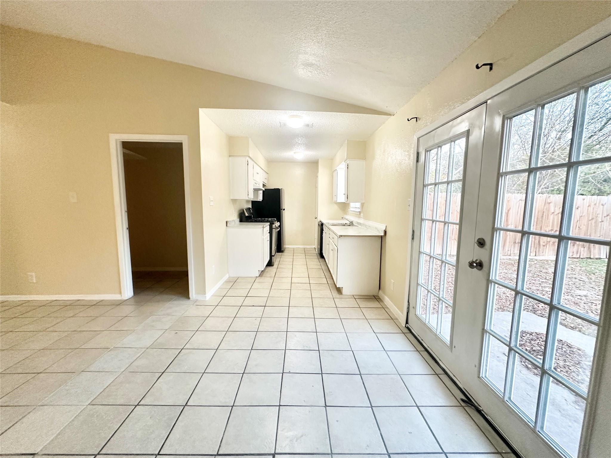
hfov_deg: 102.1
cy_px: 229
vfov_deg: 85.7
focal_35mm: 14
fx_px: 247
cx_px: 306
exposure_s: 1/60
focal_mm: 2.22
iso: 200
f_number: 2.2
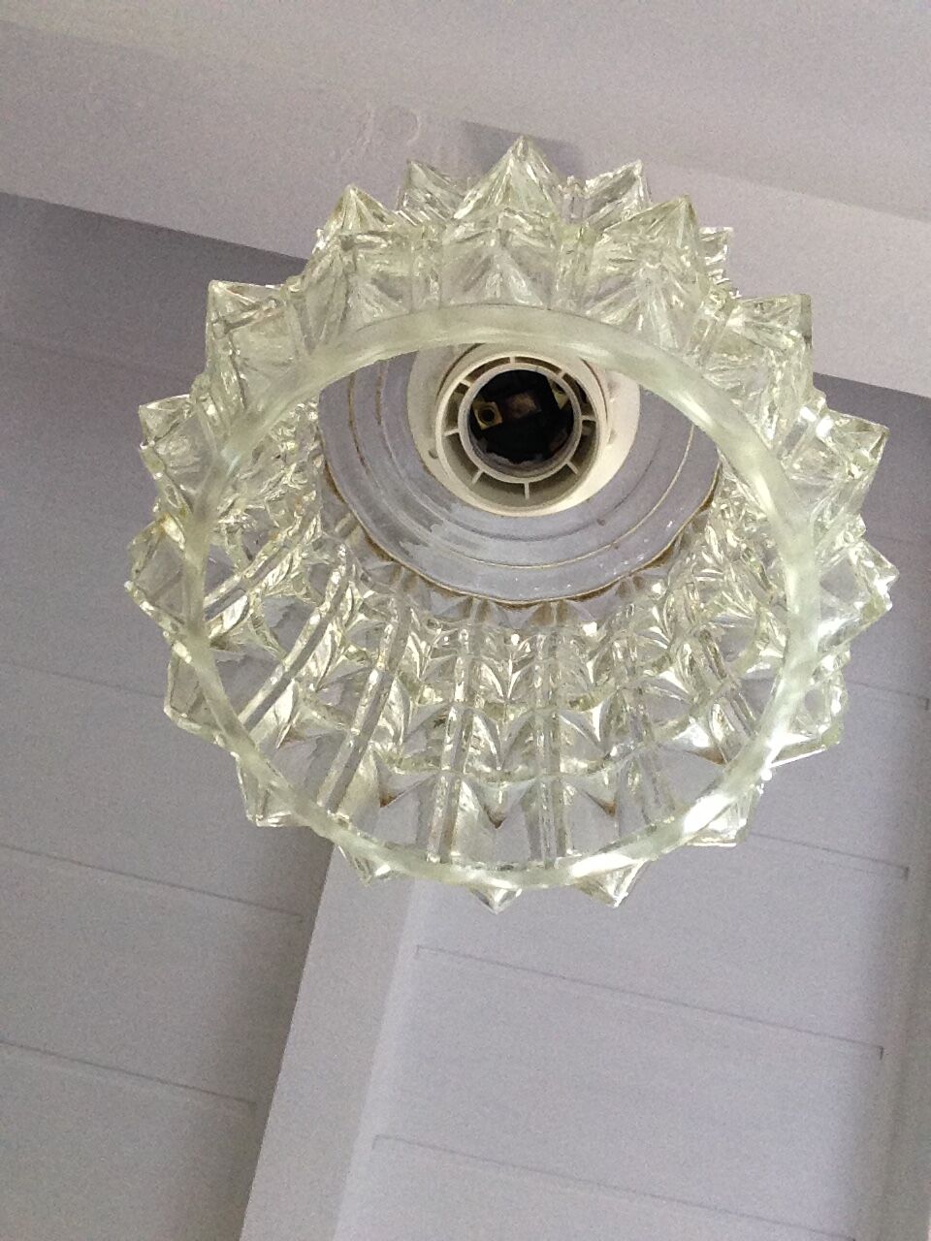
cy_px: 620
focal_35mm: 35
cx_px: 466
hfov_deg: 40.7
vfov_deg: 52.6
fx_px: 1255
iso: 125
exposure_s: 1/30
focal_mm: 2.18
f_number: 2.4
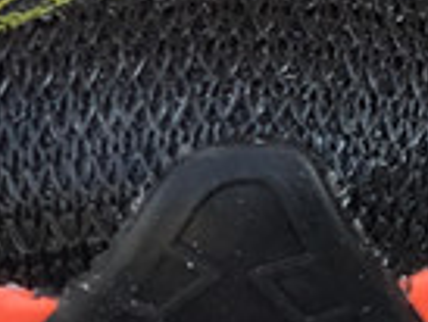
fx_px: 2525
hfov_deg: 9.2
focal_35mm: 204
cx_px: 790
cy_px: -195
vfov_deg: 7.2
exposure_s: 1/100
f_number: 2.4
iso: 40
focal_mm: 3.3
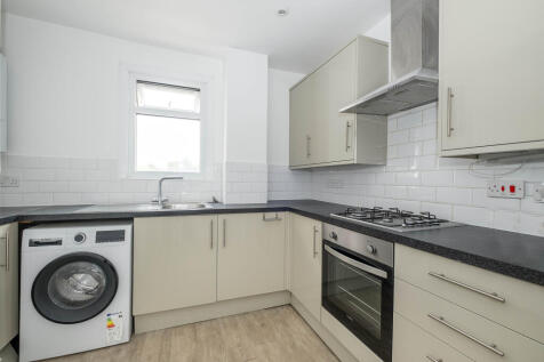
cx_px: 272
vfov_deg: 77.3
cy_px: 181
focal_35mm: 15
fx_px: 227
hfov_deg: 100.4
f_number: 6.4
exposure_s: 1/13
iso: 320
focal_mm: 10
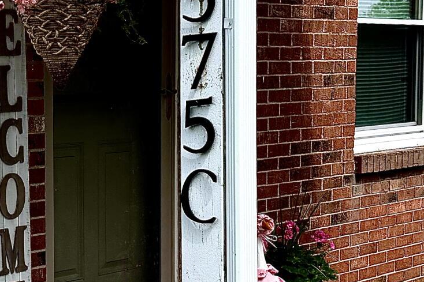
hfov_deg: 19.4
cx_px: -6
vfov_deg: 13.4
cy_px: 204
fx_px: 1201
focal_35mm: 102
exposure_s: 1/2907
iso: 80
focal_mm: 6.76
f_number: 1.78
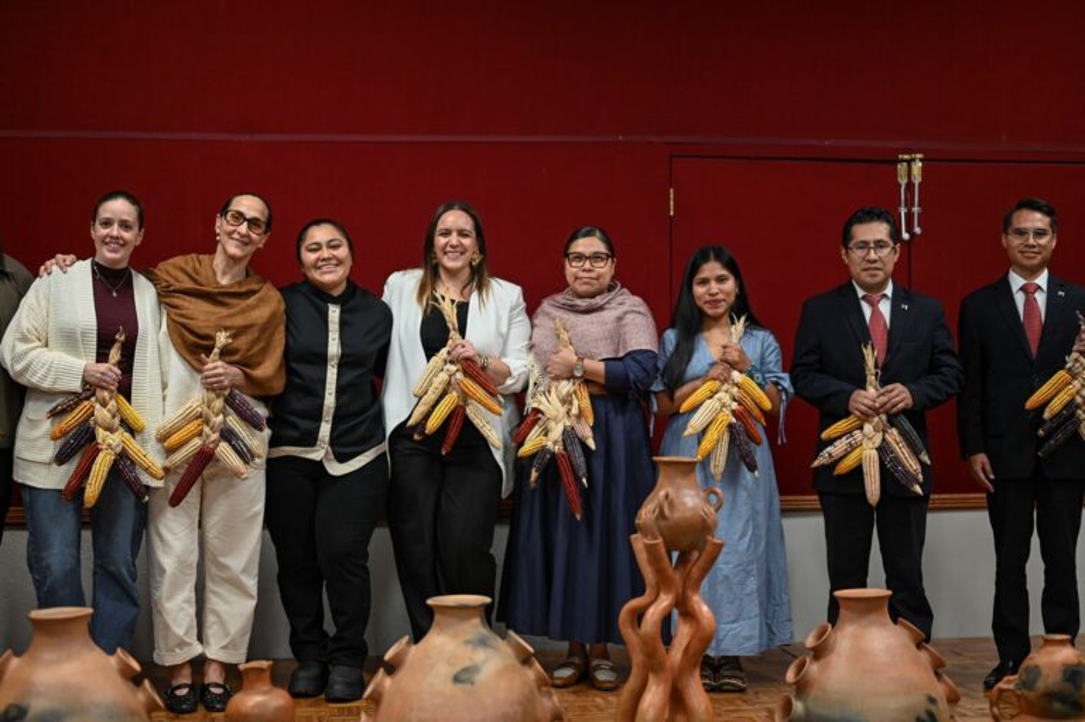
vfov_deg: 27.0
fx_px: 1506
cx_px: 542
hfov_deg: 39.6
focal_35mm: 50
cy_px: 361
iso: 640
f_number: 1.8
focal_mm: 50
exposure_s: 1/60
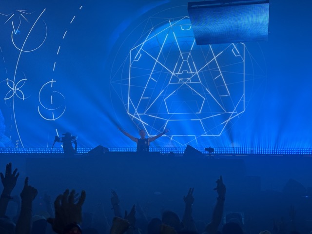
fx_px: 469
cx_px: 156
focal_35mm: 52
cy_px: 117
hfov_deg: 36.8
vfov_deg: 28.0
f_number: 1.6
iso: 50
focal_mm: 5.96
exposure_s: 1/96
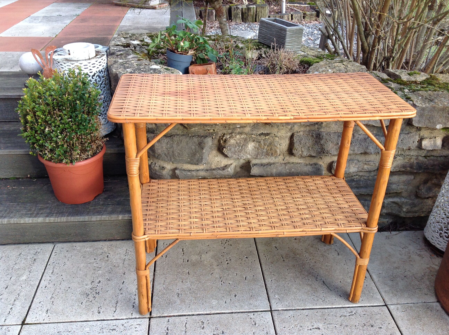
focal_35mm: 35
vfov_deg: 40.6
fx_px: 453
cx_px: 224
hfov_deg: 52.7
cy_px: 168
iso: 80
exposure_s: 1/120
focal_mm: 4.28
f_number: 2.4
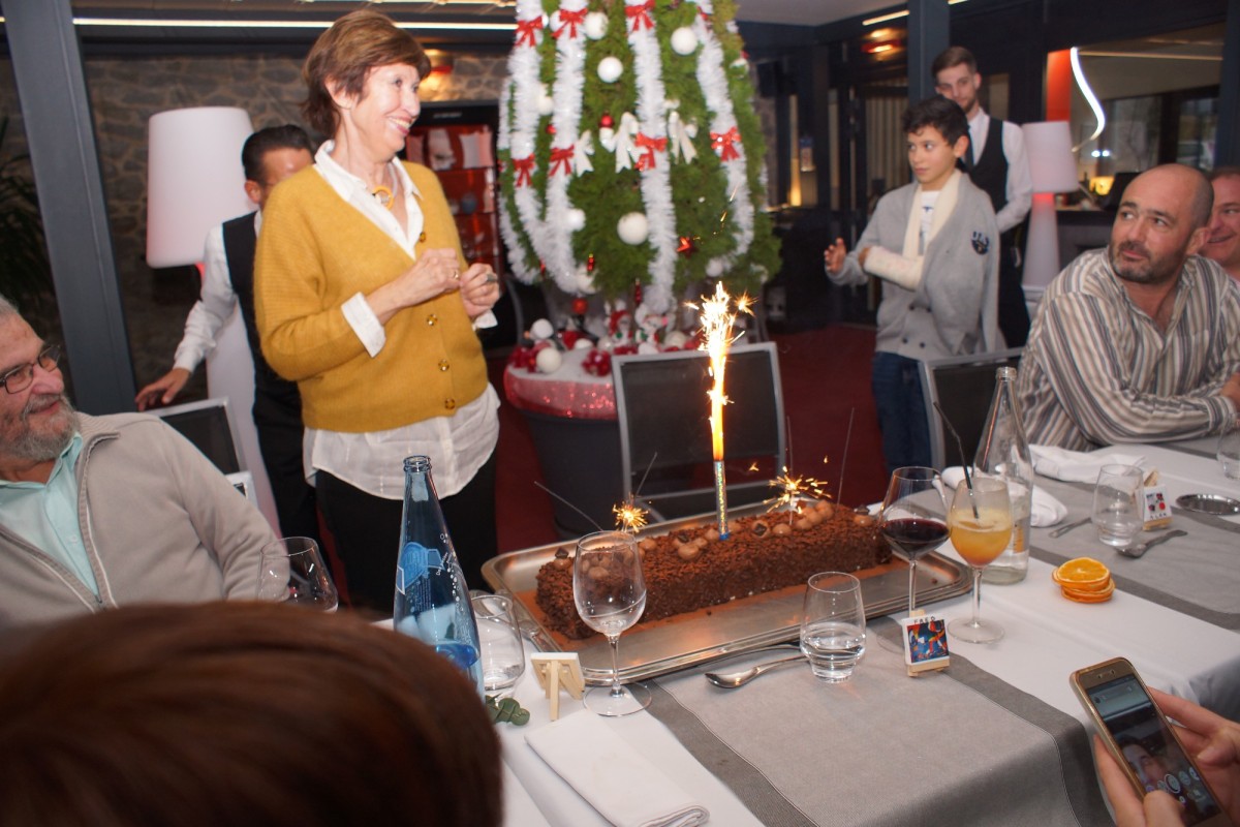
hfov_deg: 61.9
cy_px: 414
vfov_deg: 43.6
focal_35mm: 30
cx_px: 620
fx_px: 1033
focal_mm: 20
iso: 400
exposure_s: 1/100
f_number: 4
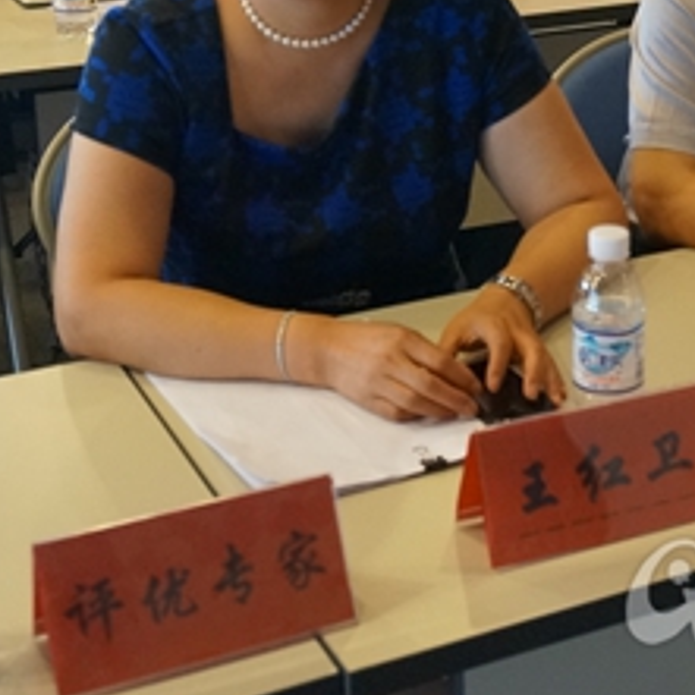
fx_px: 1796
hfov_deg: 21.5
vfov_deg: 21.6
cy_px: 140
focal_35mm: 79
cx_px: 588
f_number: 4.5
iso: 3200
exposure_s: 1/80
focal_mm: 25
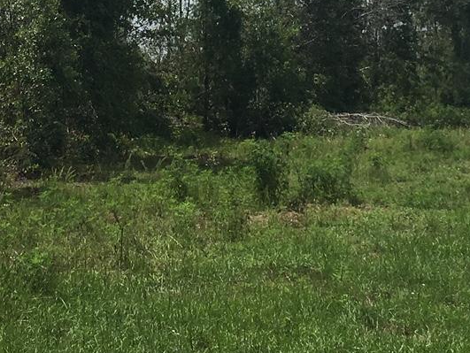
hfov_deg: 17.9
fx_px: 1495
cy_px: -50
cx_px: 241
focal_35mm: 110
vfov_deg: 13.2
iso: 25
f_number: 2.2
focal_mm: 4.15
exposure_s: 1/2959
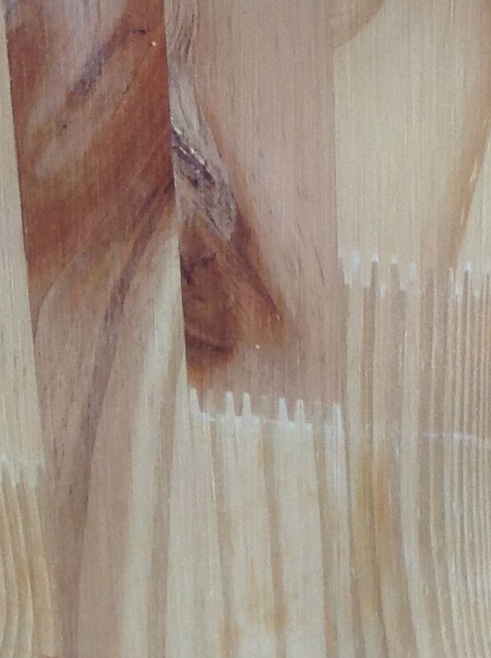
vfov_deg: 14.5
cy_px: -397
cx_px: 858
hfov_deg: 11.1
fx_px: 2371
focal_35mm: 125
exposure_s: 1/30
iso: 50
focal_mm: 4.28
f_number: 2.4
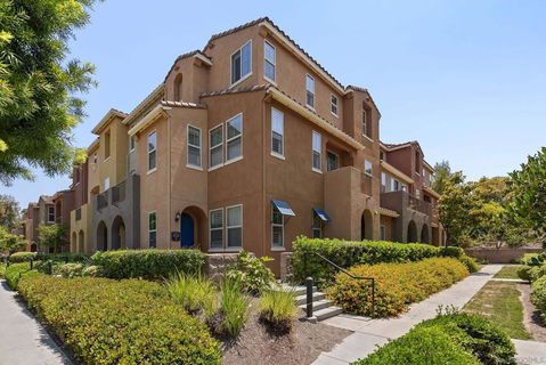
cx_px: 273
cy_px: 182
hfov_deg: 96.7
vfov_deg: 73.8
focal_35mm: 16
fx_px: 243
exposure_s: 1/640
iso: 500
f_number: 8
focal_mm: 16
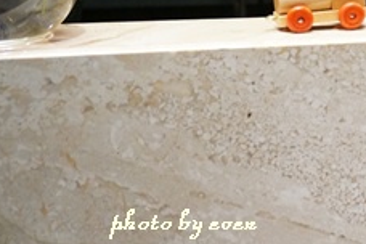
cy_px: -36
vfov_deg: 16.7
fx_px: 803
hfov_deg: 22.9
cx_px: 474
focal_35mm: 79
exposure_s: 1/160
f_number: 4
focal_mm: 20
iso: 2500
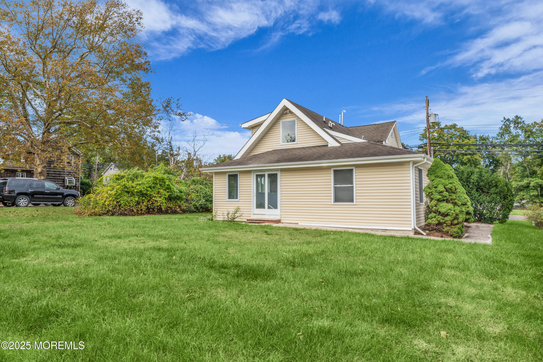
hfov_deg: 73.7
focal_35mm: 24
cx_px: 272
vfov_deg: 53.1
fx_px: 362
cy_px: 181
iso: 100
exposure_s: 1/13
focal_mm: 24
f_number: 22
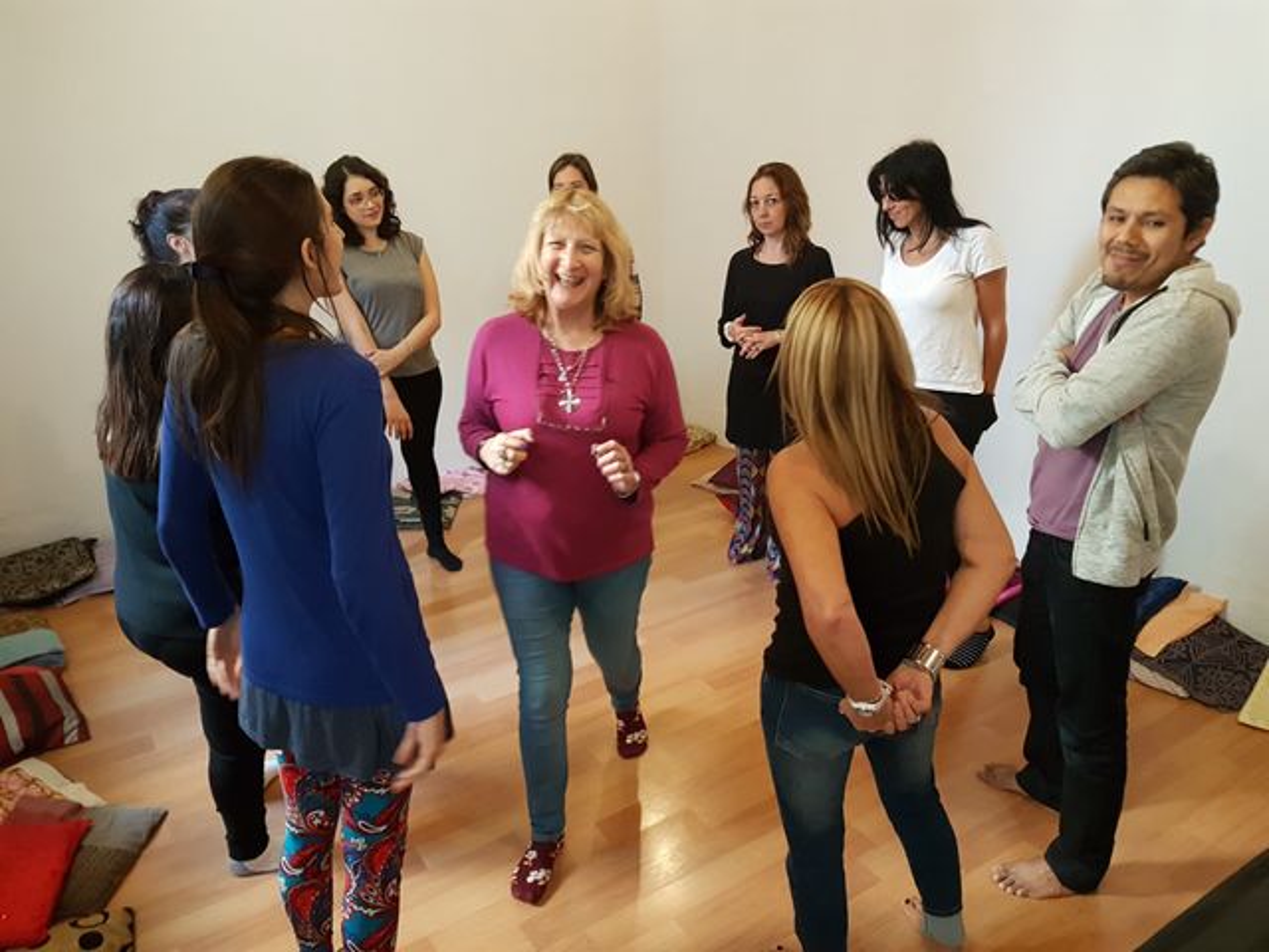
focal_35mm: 26
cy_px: 476
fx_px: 953
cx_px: 634
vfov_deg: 53.1
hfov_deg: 67.3
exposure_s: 1/50
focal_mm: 4.2
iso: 400
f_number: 1.7
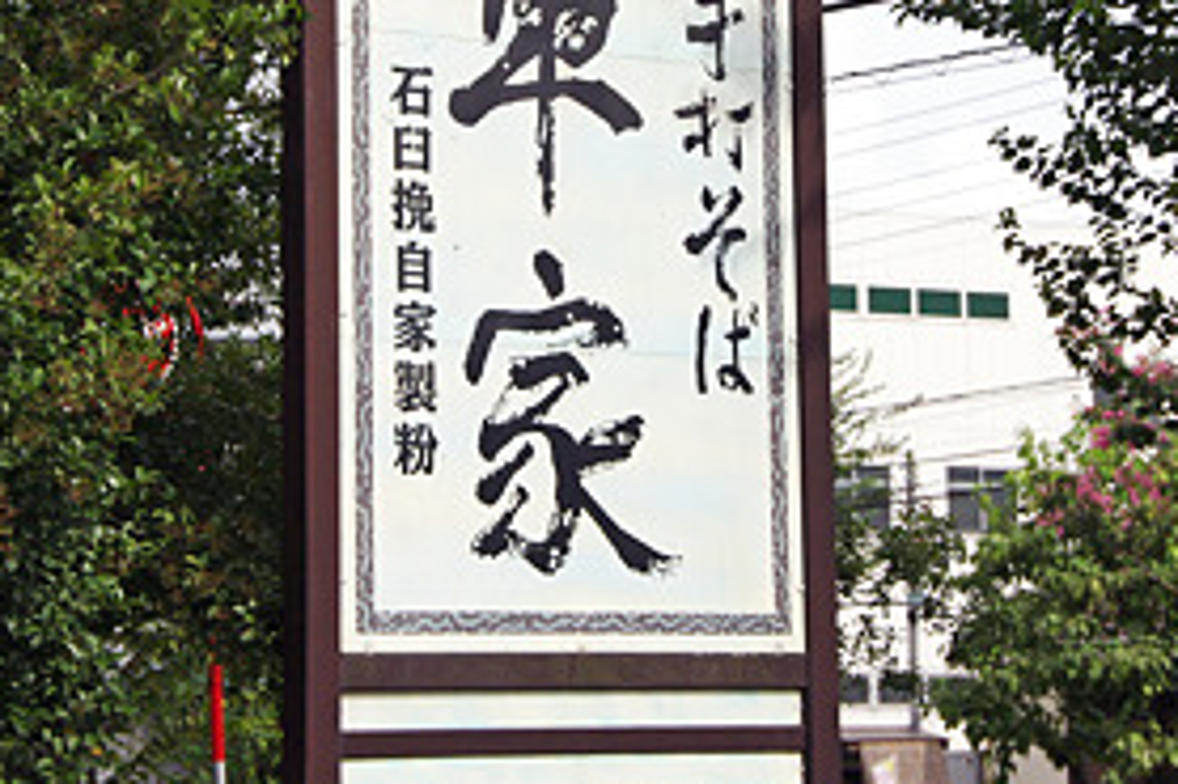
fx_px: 4186
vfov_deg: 10.7
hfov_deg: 16.0
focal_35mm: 128
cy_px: 159
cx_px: 627
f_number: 6.7
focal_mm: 53
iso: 800
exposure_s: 1/3000
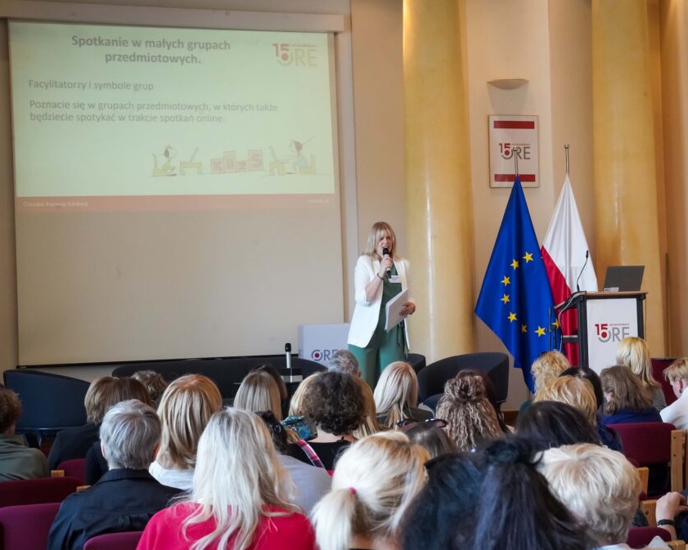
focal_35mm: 80
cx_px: 407
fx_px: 1629
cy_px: 274
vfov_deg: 19.2
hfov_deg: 23.8
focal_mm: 70
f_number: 13
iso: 8000
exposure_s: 1/100
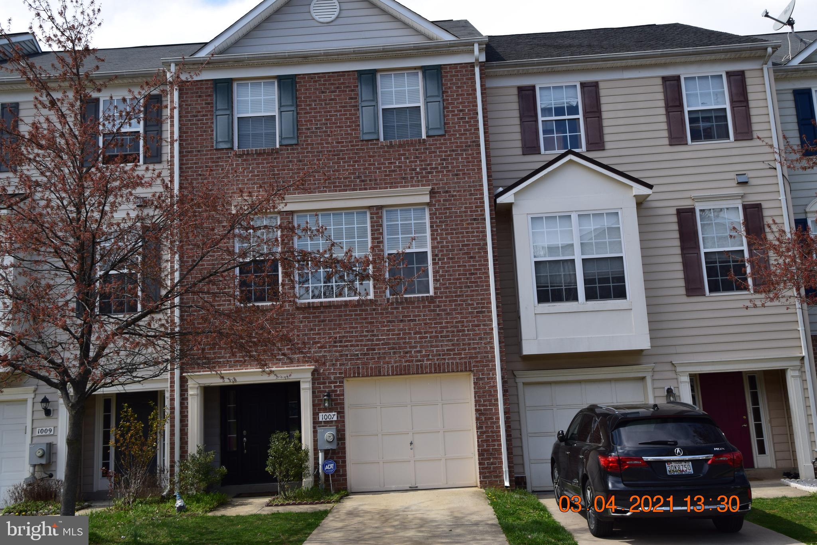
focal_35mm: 36
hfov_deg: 53.1
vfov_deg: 36.9
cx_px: 408
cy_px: 272
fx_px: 817
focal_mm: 24
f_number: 10
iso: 400
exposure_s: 1/320
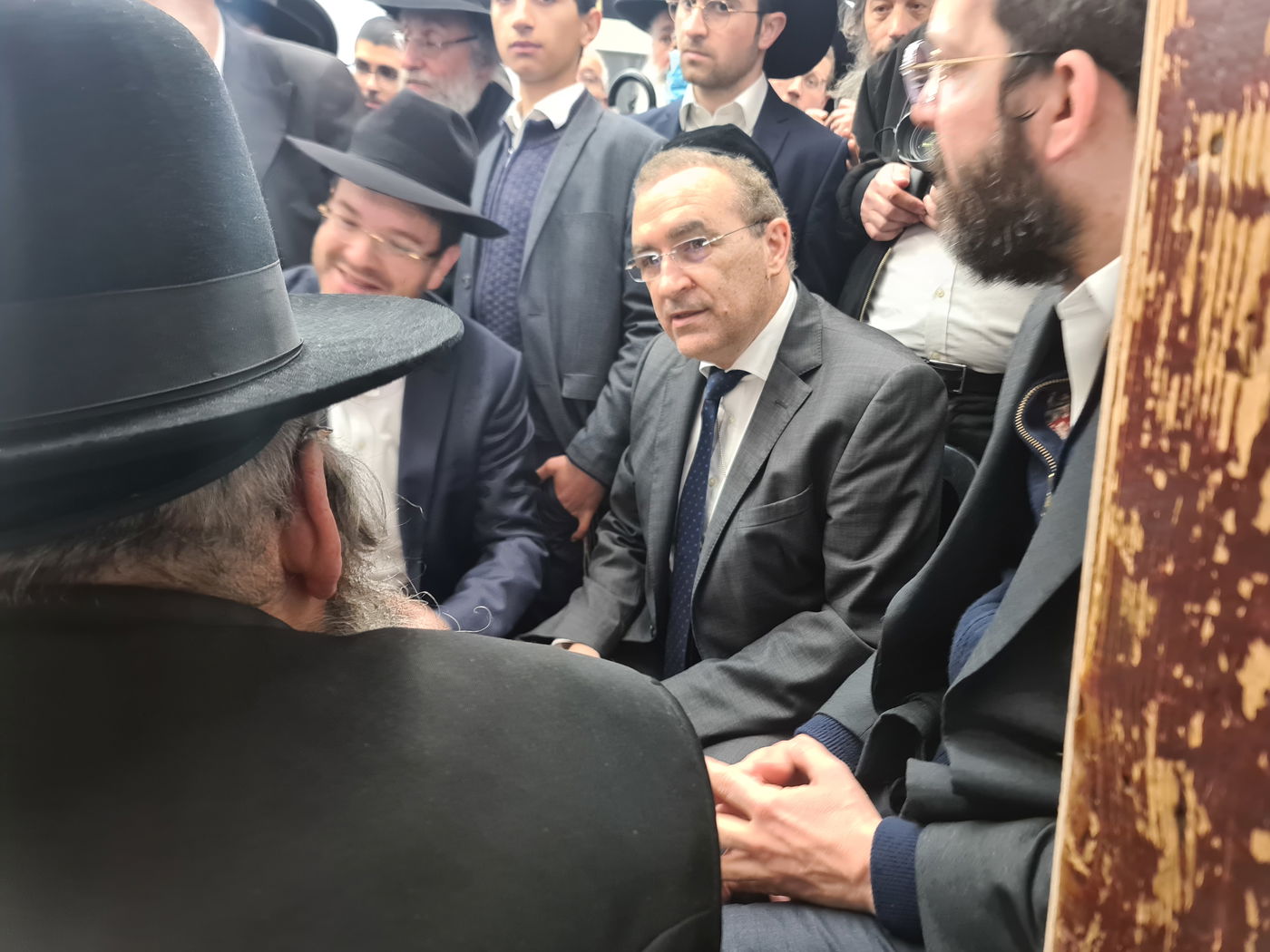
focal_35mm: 25
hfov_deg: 69.4
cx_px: 635
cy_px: 476
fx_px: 917
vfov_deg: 54.9
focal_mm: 7
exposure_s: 1/50
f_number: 1.8
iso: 125
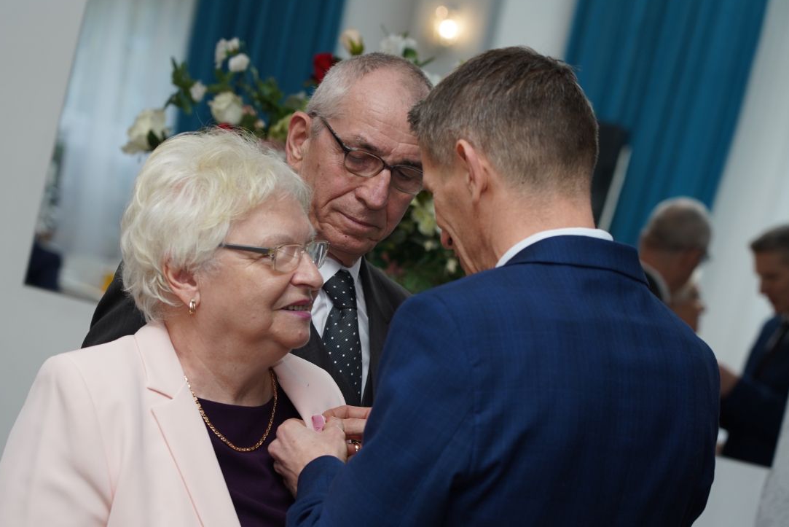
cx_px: 328
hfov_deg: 16.2
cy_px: 307
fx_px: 2762
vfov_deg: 10.9
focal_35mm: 126
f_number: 5
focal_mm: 105
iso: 400
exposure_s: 1/100
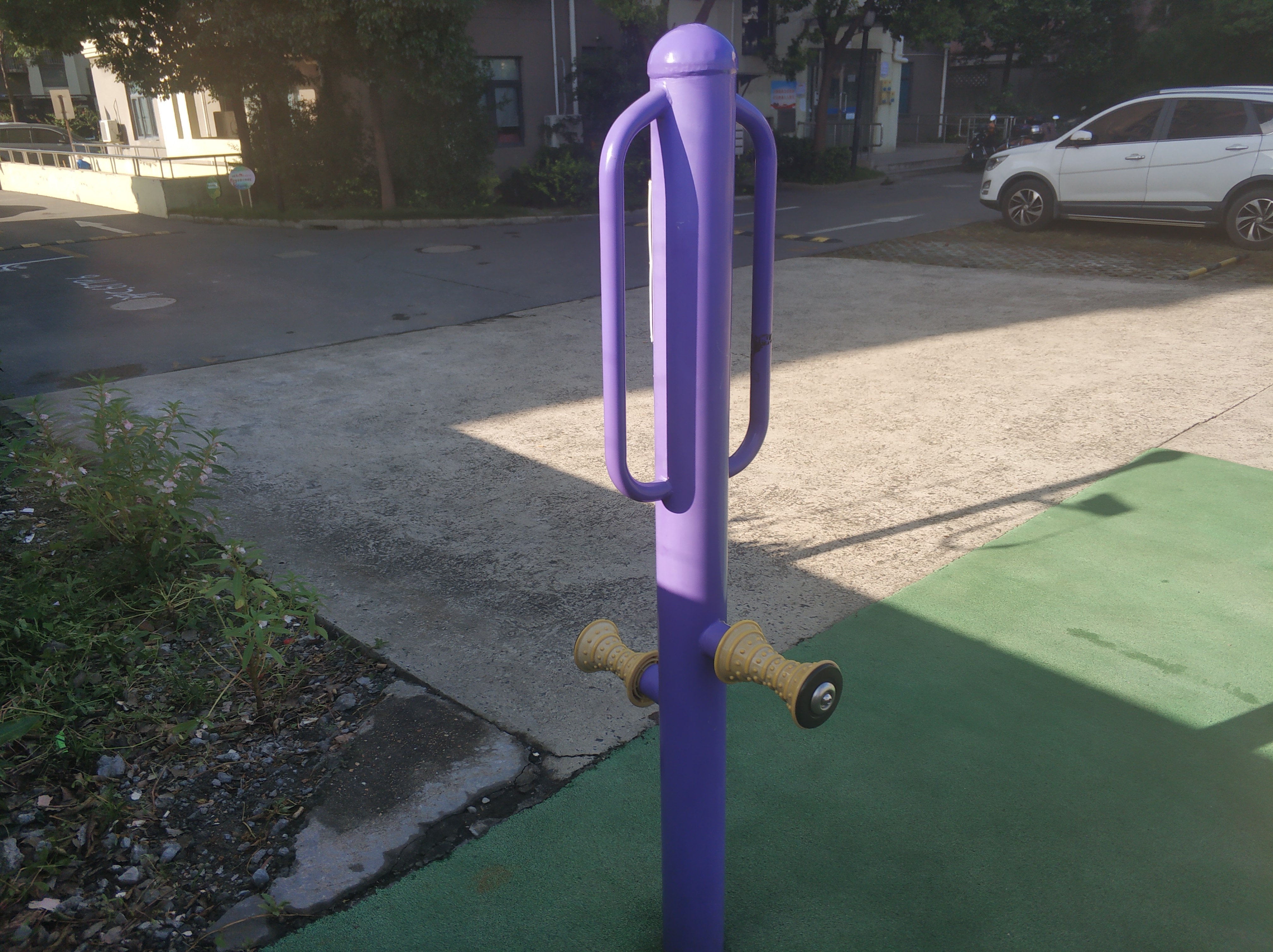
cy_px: 476
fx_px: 992
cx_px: 636
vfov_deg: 51.3
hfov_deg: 65.4
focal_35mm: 27
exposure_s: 1/755
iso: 119
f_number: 1.8
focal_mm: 3.82
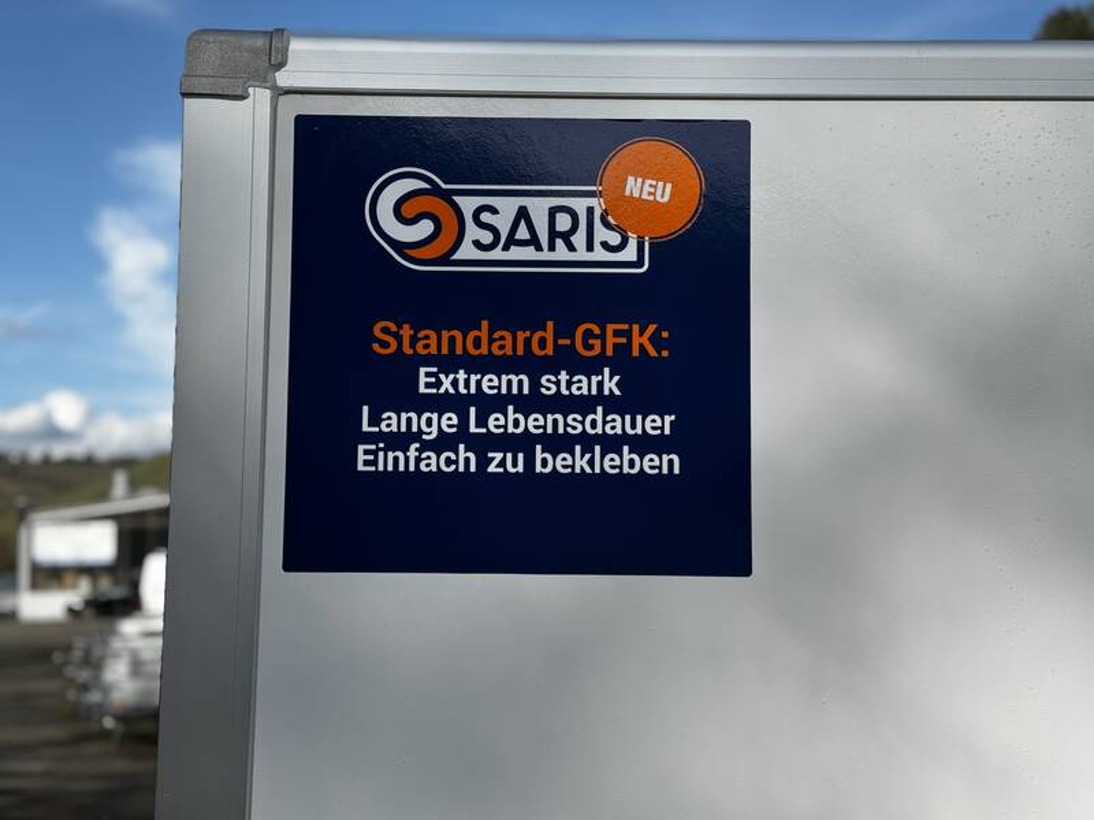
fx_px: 1517
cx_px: 547
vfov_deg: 30.3
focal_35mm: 48
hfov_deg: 39.7
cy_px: 410
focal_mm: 6.86
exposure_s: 1/4975
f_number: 1.78
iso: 64
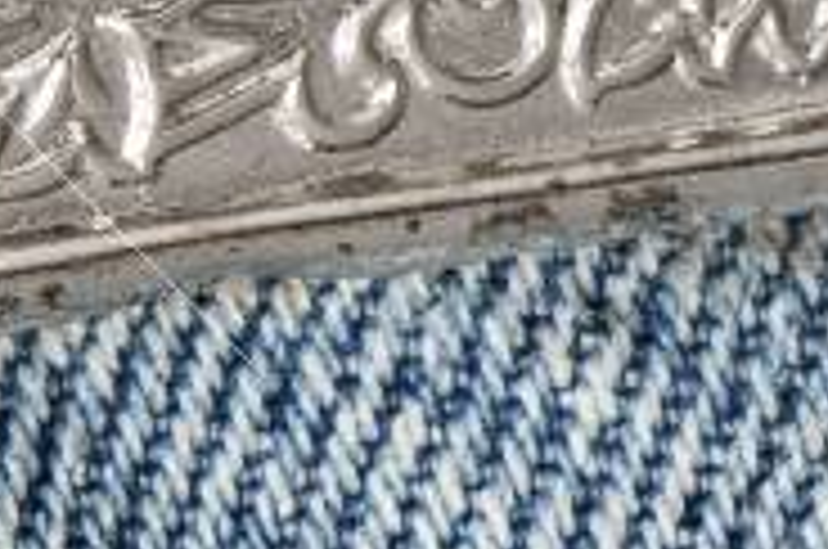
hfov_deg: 2.8
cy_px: -1084
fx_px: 17059
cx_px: -230
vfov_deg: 1.8
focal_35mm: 743
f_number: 18
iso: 200
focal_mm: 105
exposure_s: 1/200
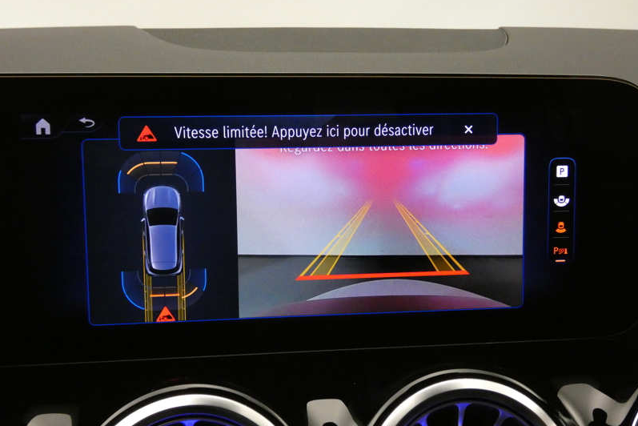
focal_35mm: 48
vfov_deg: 28.1
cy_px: 231
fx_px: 851
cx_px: 319
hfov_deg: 41.1
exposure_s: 1/40
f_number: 3.8
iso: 1600
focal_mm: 8.2
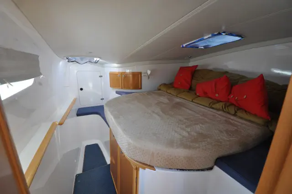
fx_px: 122
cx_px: 146
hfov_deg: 100.5
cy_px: 97
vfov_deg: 77.2
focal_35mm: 15
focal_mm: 10
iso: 400
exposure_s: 1/80
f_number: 4.5
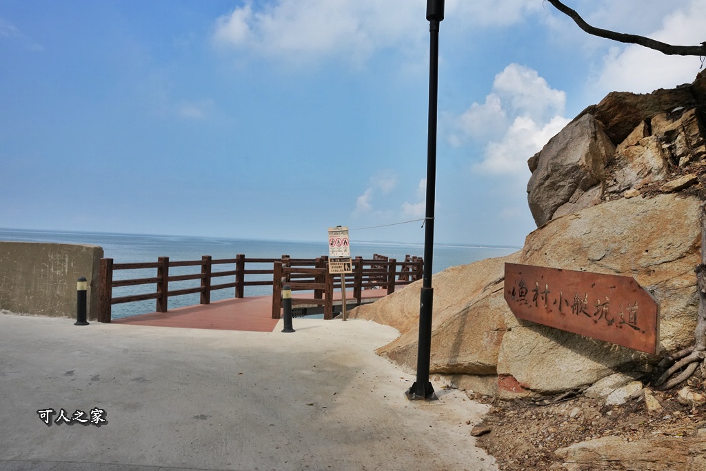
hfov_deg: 71.3
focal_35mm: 25
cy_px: 236
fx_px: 492
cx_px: 353
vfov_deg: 51.1
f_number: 10
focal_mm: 25.1
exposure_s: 1/5000
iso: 3200
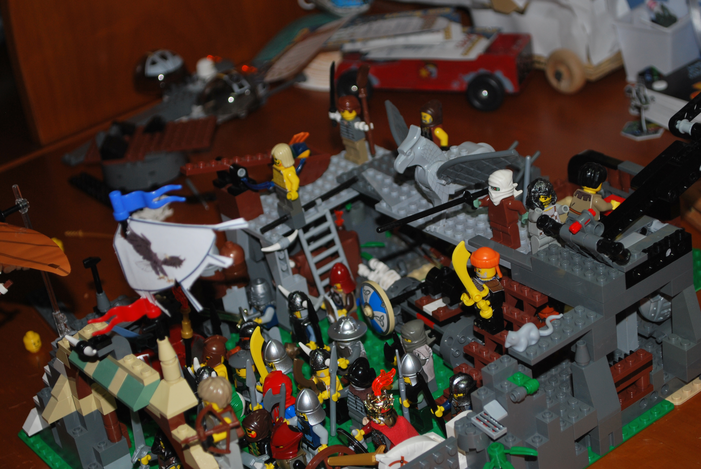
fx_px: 1345
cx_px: 350
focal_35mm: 69
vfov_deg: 19.8
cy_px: 234
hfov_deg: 29.2
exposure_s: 1/60
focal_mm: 46
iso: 200
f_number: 5.3
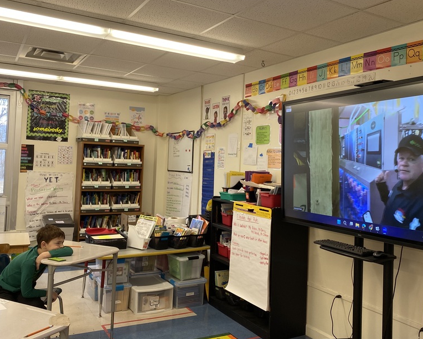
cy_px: 154
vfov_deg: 43.3
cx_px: 223
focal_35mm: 34
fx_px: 426
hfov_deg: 52.8
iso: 64
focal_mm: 4.25
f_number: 1.8
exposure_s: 1/58
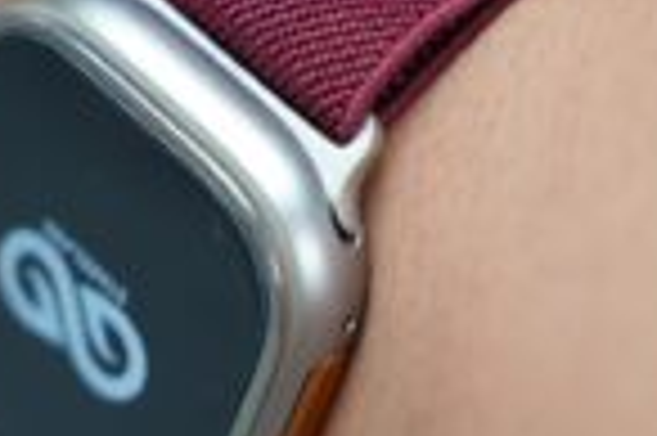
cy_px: 146
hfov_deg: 13.9
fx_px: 2698
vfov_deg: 9.2
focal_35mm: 148
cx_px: 256
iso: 1600
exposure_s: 1/200
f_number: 2.8
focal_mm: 54
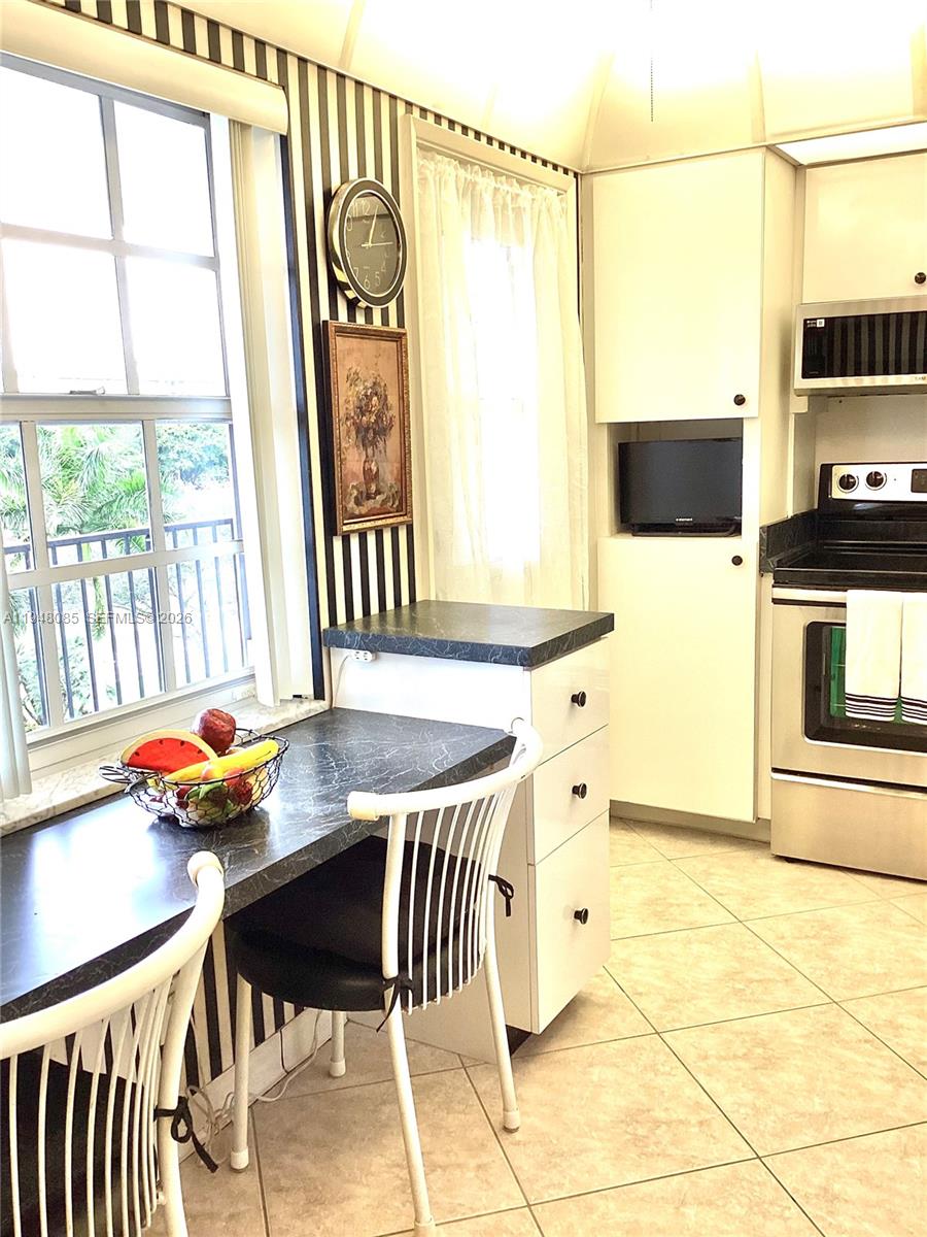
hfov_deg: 45.4
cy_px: 618
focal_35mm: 31
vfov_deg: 58.4
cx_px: 464
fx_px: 1107
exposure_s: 1/120
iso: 80
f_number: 2.4
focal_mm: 3.3
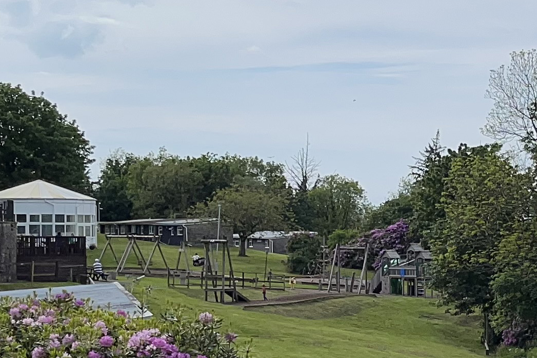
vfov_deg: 13.4
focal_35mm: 102
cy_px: 270
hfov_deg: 19.7
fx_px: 1521
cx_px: 463
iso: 50
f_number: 1.6
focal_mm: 5.1
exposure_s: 1/5464
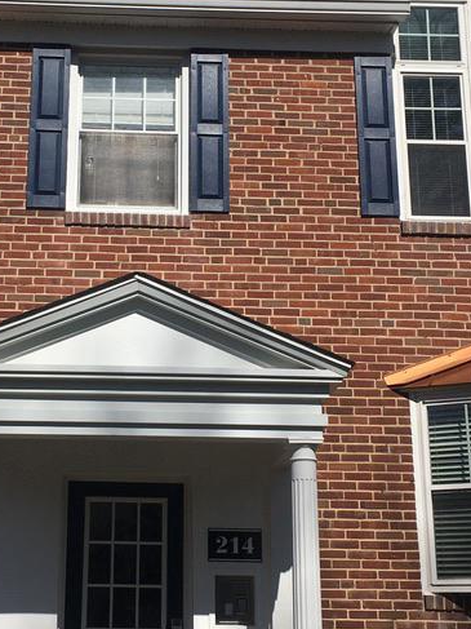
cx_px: 147
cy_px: 320
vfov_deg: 31.7
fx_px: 1107
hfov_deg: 23.9
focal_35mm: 61
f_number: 2.2
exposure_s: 1/3497
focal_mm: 4.15
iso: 25
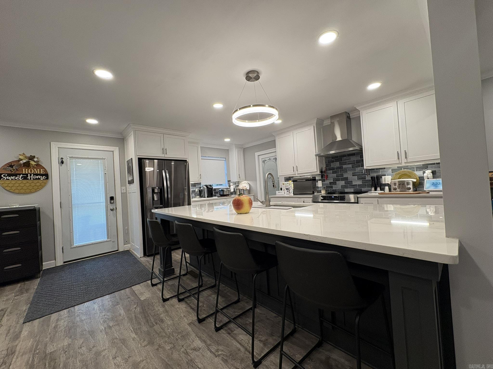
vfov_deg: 85.7
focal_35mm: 14
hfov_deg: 102.1
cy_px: 184
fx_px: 199
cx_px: 246
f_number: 2.2
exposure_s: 1/120
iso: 160
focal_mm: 2.22
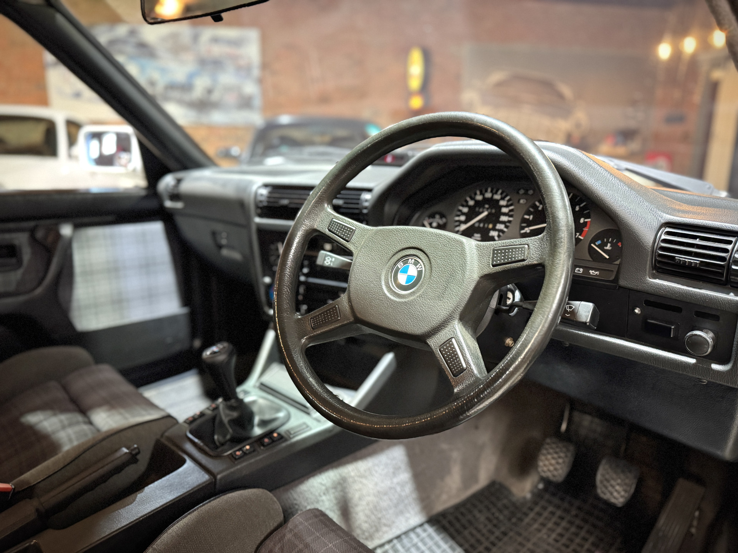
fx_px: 512
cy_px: 276
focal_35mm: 24
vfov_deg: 56.8
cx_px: 369
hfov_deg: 71.6
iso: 640
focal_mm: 6.76
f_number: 1.78
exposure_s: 1/33
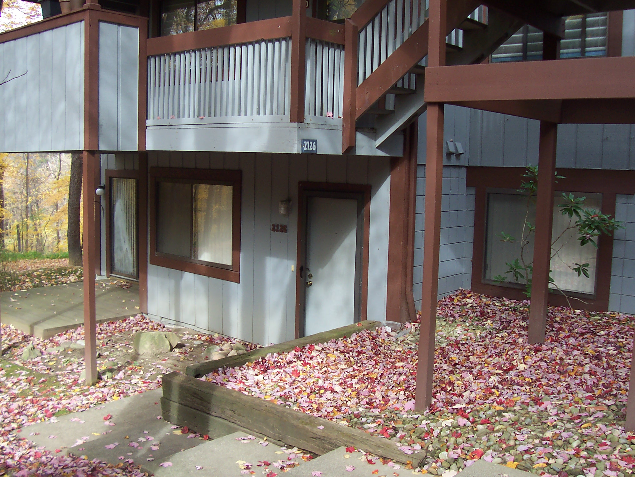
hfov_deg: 50.1
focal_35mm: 37
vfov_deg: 38.7
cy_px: 238
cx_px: 318
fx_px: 679
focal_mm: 5.6
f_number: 2.8
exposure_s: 1/180
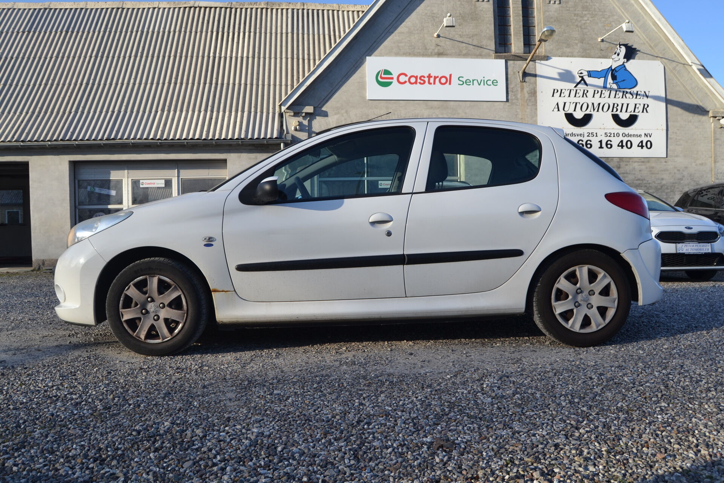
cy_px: 242
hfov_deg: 67.4
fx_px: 543
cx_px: 362
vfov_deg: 47.9
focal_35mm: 27
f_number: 7.1
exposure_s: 1/200
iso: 100
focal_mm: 18
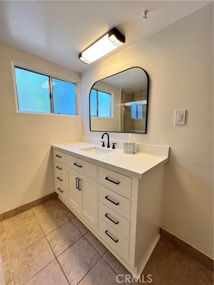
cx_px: 107
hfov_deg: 89.9
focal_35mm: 13
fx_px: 107
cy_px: 142
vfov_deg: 106.2
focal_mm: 1.57
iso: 100
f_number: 1.8
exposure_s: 1/120
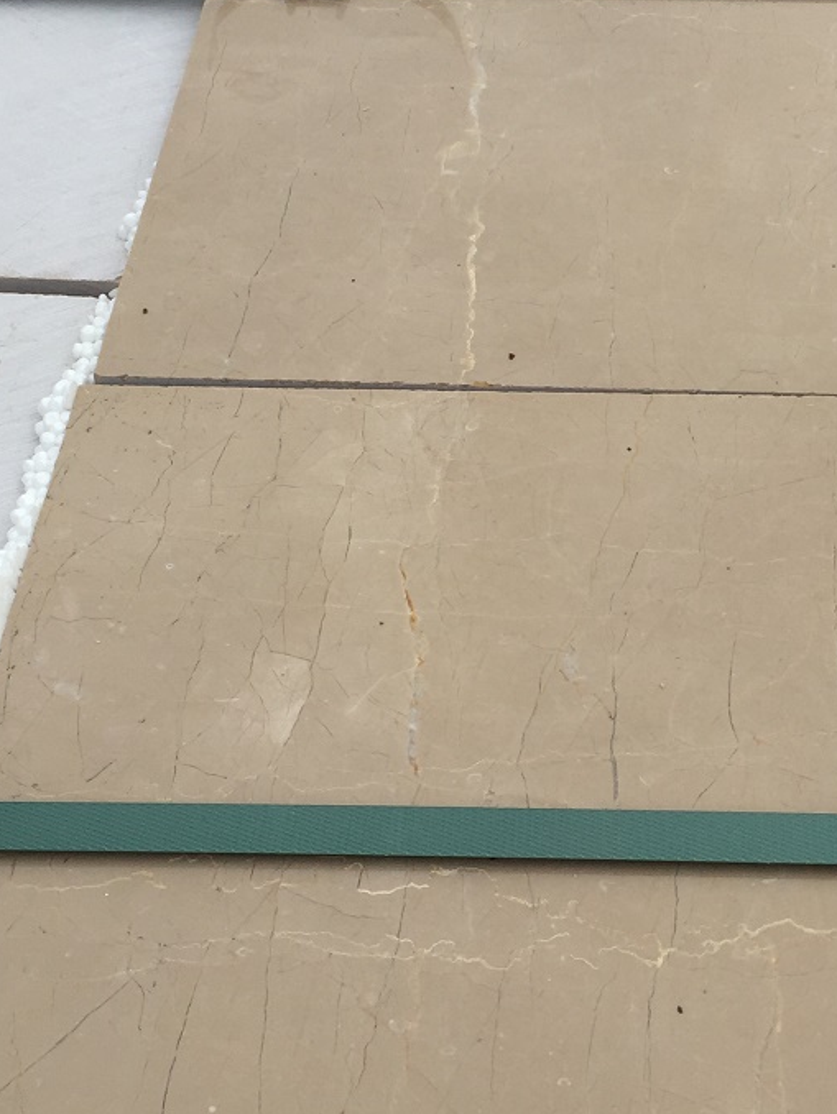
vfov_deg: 33.8
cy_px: 527
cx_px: 549
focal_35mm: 57
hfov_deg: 25.6
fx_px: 1836
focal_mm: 4.15
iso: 32
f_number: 2.2
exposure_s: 1/706
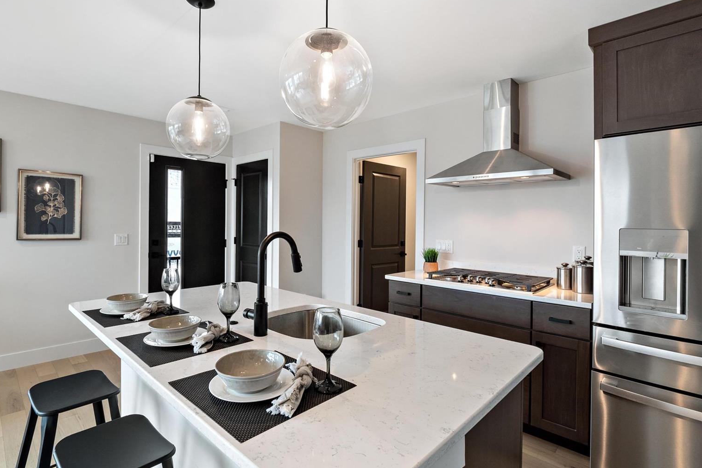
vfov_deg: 64.5
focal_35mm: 19
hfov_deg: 86.8
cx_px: 332
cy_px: 226
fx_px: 370
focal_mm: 9
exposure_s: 1/8
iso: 400
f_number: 8
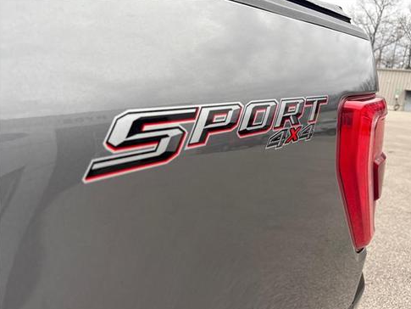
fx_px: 321
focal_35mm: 27
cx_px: 209
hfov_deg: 65.3
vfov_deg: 51.4
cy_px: 156
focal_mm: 5.96
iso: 50
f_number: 1.6
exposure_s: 1/462
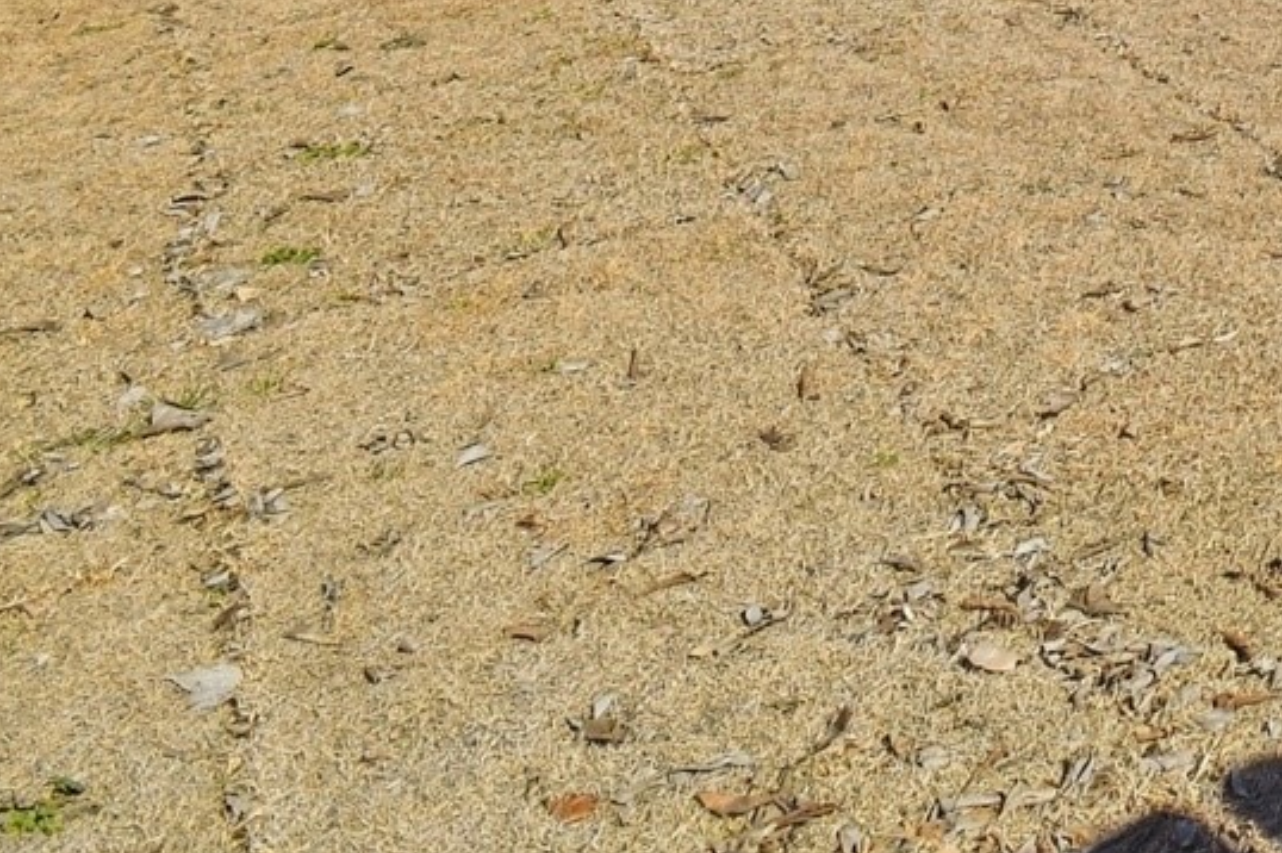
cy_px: -603
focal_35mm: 53
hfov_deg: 24.6
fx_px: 1886
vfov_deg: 19.9
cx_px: 2099
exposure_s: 1/4000
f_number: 9
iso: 250
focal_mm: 10
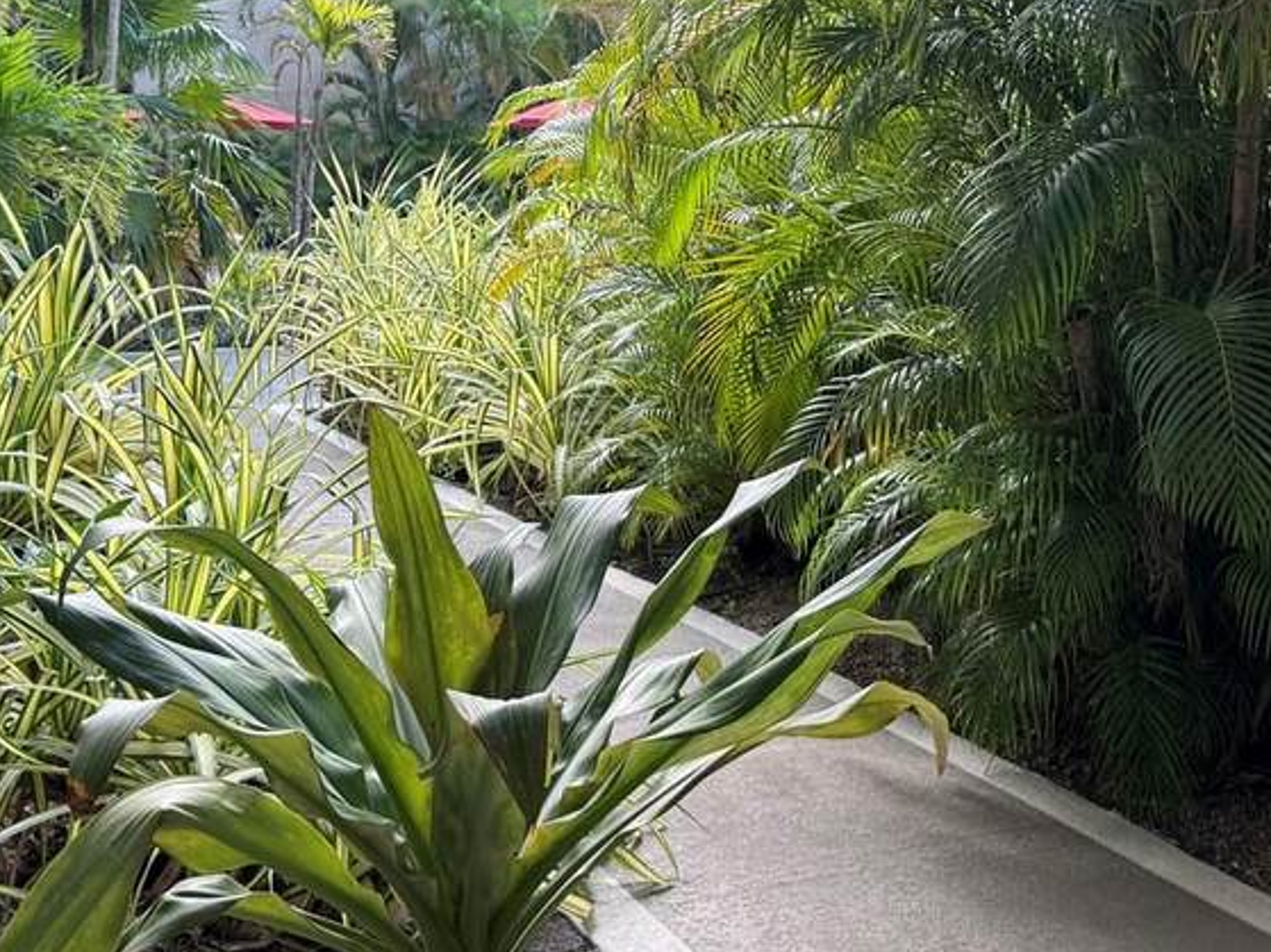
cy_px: 193
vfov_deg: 26.1
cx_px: 744
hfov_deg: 34.9
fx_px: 2019
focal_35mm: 55
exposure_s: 1/232
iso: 64
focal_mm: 6.76
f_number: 1.78
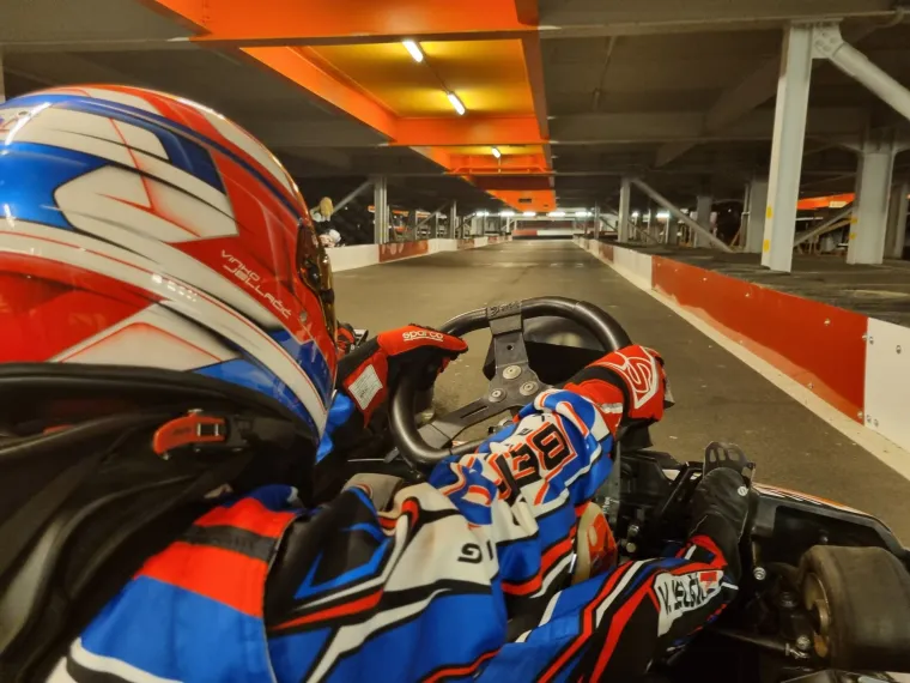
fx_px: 683
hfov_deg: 67.3
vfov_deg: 53.1
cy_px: 342
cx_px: 455
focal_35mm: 26
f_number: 1.8
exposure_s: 1/33
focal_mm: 5.4
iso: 640
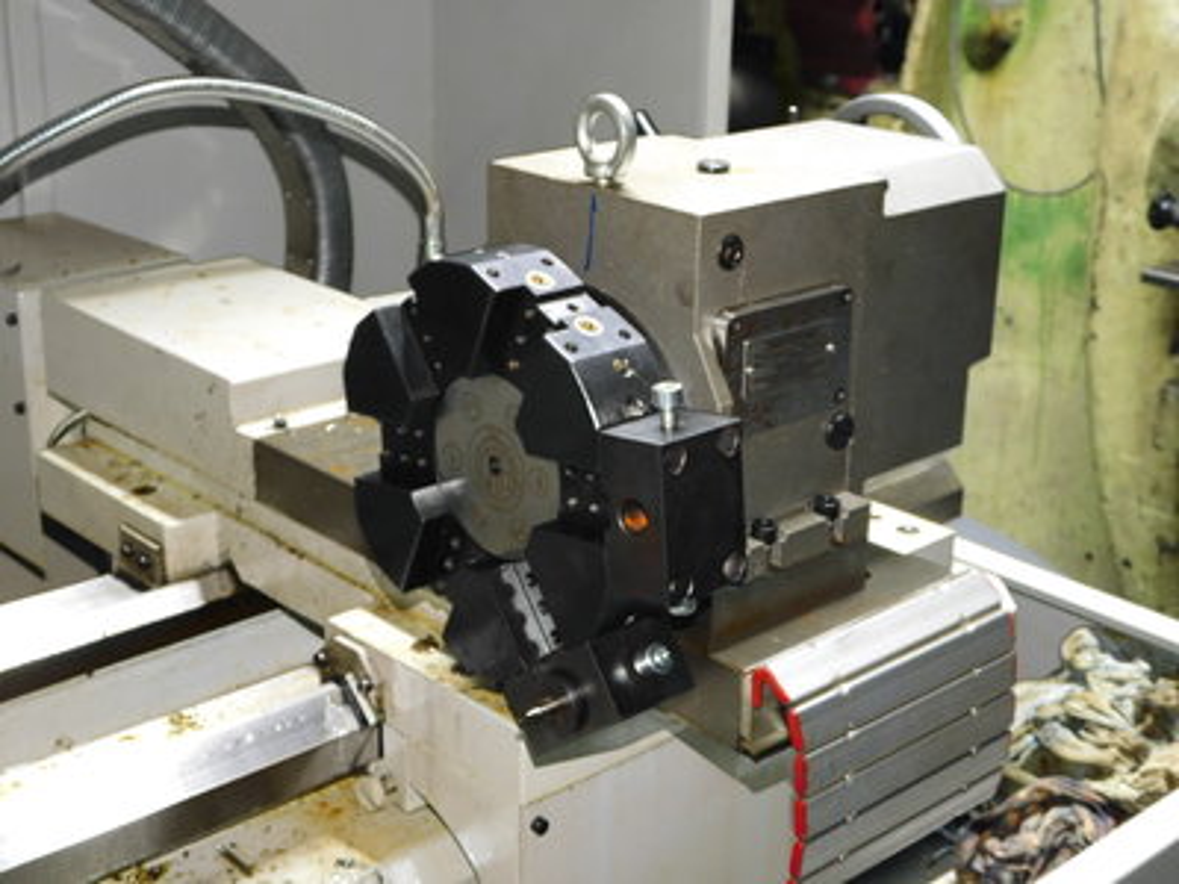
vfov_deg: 28.6
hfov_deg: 37.5
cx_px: 590
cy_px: 442
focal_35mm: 51
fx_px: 1737
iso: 125
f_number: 3.8
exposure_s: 1/30
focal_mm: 9
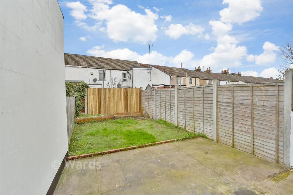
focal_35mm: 15
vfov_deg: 77.3
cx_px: 146
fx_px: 122
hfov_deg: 100.4
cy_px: 98
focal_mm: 10
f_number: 6.3
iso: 640
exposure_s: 1/125
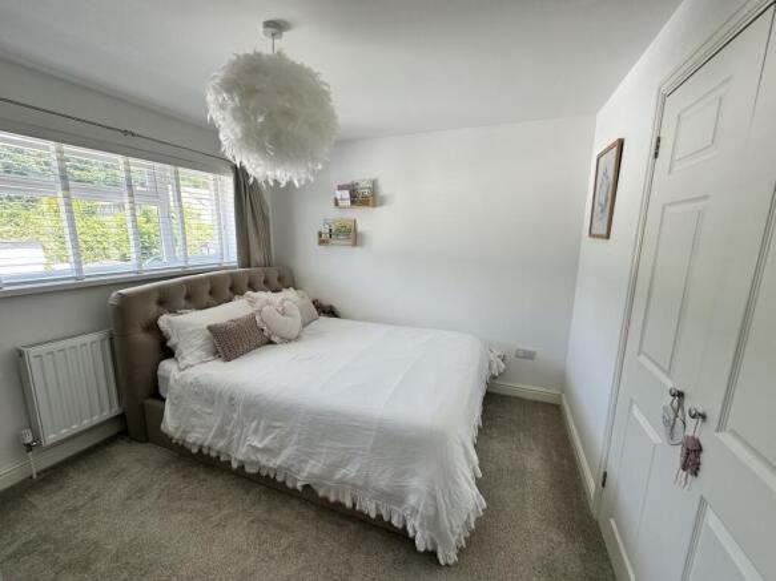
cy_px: 290
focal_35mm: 14
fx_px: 314
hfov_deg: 102.1
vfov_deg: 85.7
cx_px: 388
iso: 50
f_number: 2.2
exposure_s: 1/99
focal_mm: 2.22
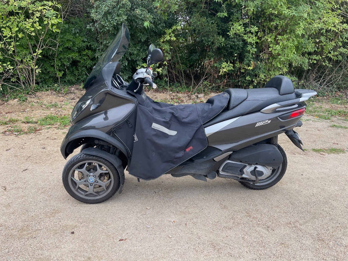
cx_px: 174
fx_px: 251
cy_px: 130
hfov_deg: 69.4
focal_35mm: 25
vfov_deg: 54.9
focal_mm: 5.1
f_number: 1.6
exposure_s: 1/578
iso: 32
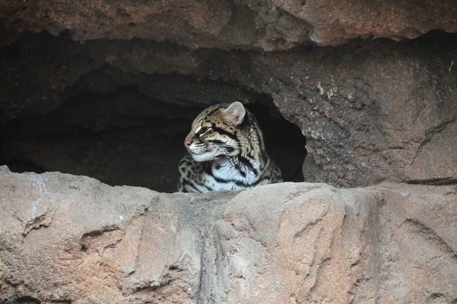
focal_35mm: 300
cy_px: 152
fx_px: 3803
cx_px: 228
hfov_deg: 6.9
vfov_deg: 4.6
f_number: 5.6
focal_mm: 200
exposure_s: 1/30
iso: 800
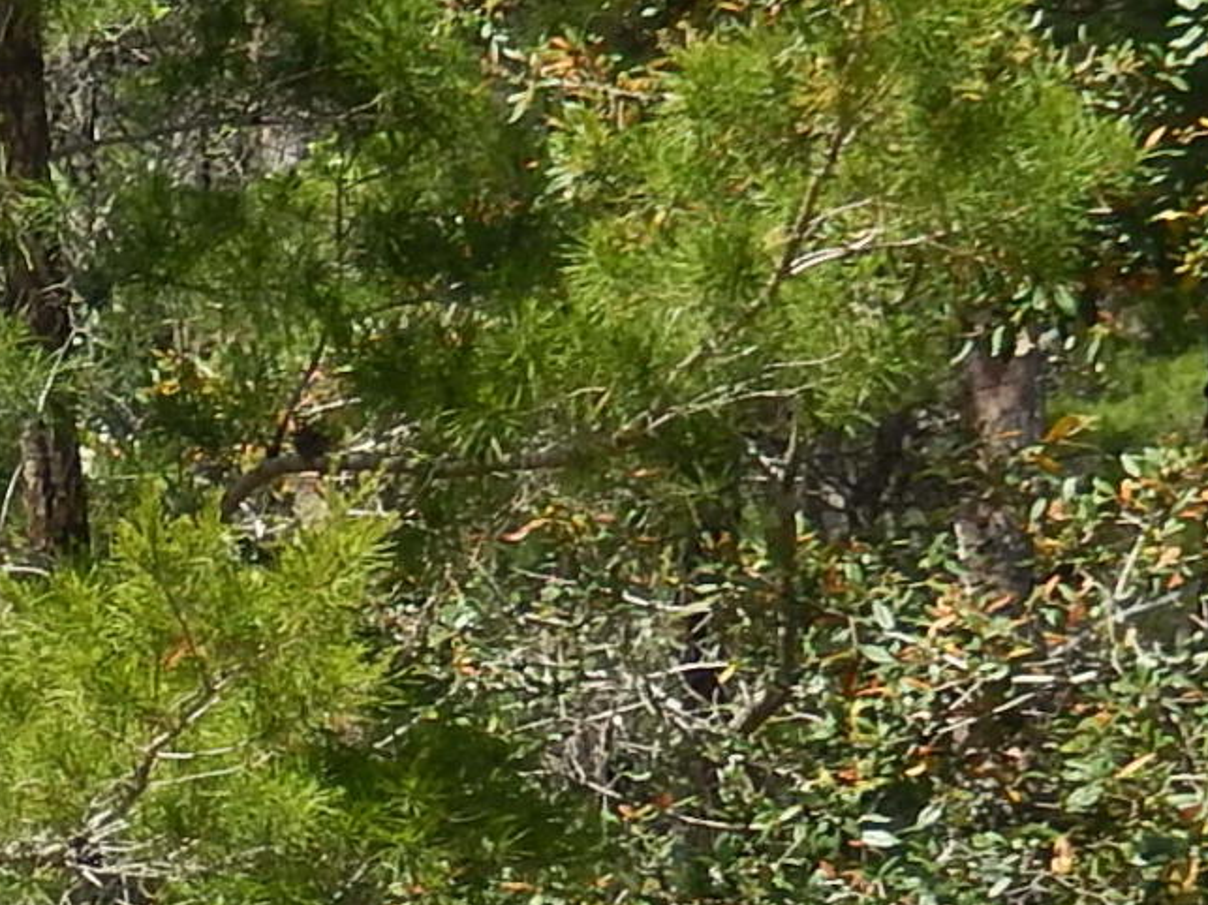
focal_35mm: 238
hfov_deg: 8.0
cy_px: 1117
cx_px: -1060
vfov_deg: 6.2
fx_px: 8304
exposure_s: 1/400
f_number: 4.5
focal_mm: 9.2
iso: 125
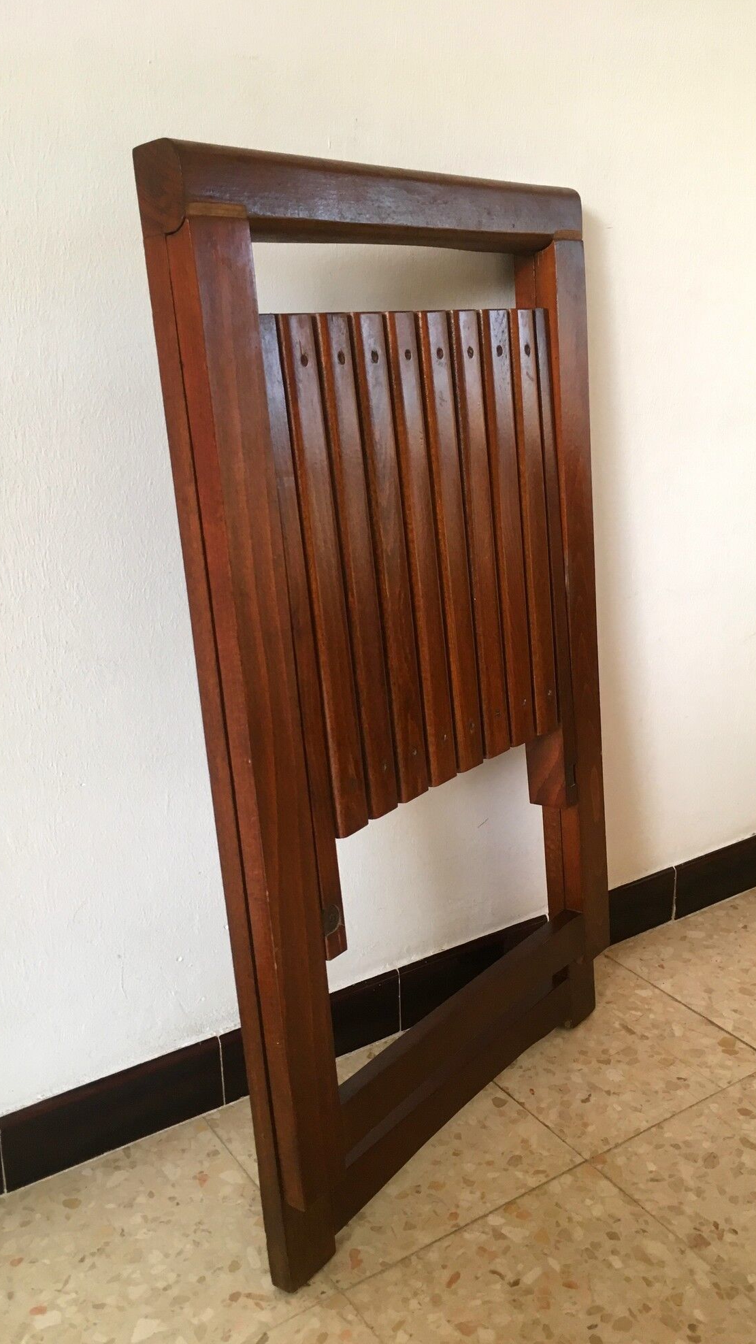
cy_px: 674
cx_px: 361
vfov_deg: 61.0
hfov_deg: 36.7
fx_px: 1140
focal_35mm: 32
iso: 100
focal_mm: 4.15
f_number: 2.2
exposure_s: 1/33
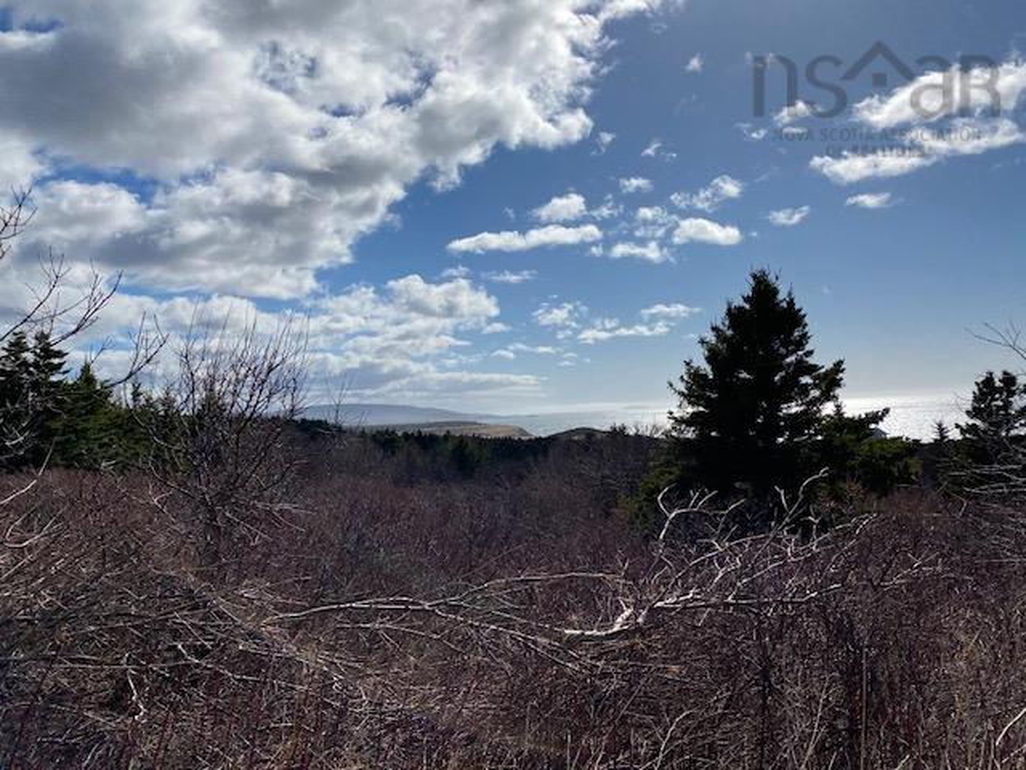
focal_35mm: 26
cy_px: 385
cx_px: 513
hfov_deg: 67.3
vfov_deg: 53.1
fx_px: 771
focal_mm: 4.25
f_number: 1.8
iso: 32
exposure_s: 1/9615
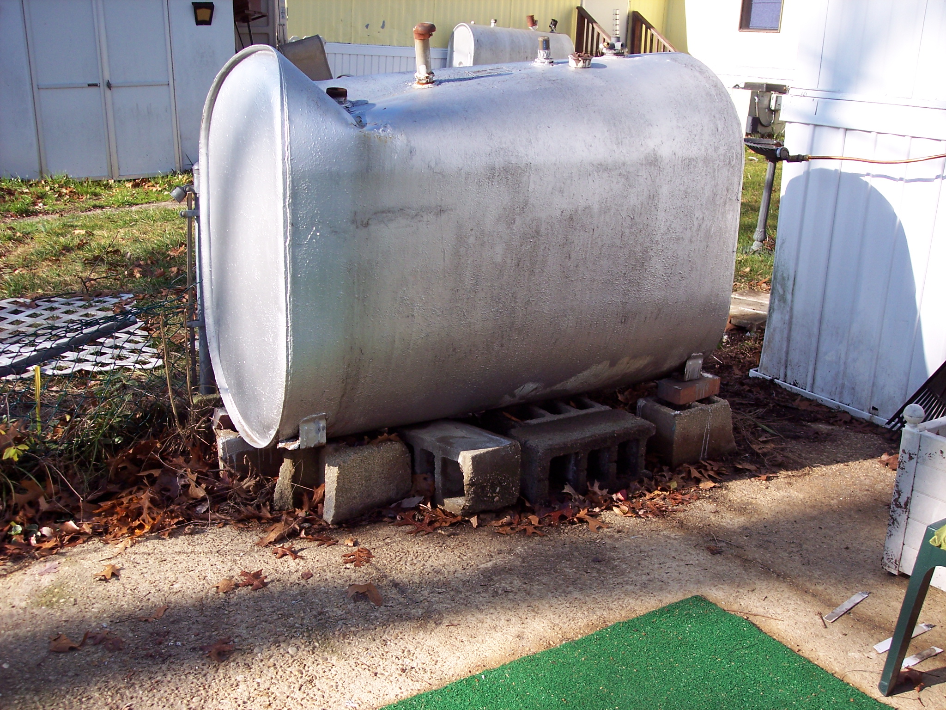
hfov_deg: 47.9
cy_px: 355
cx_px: 473
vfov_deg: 36.8
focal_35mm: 39
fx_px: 1066
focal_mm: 8
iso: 100
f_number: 3.4
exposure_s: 1/500
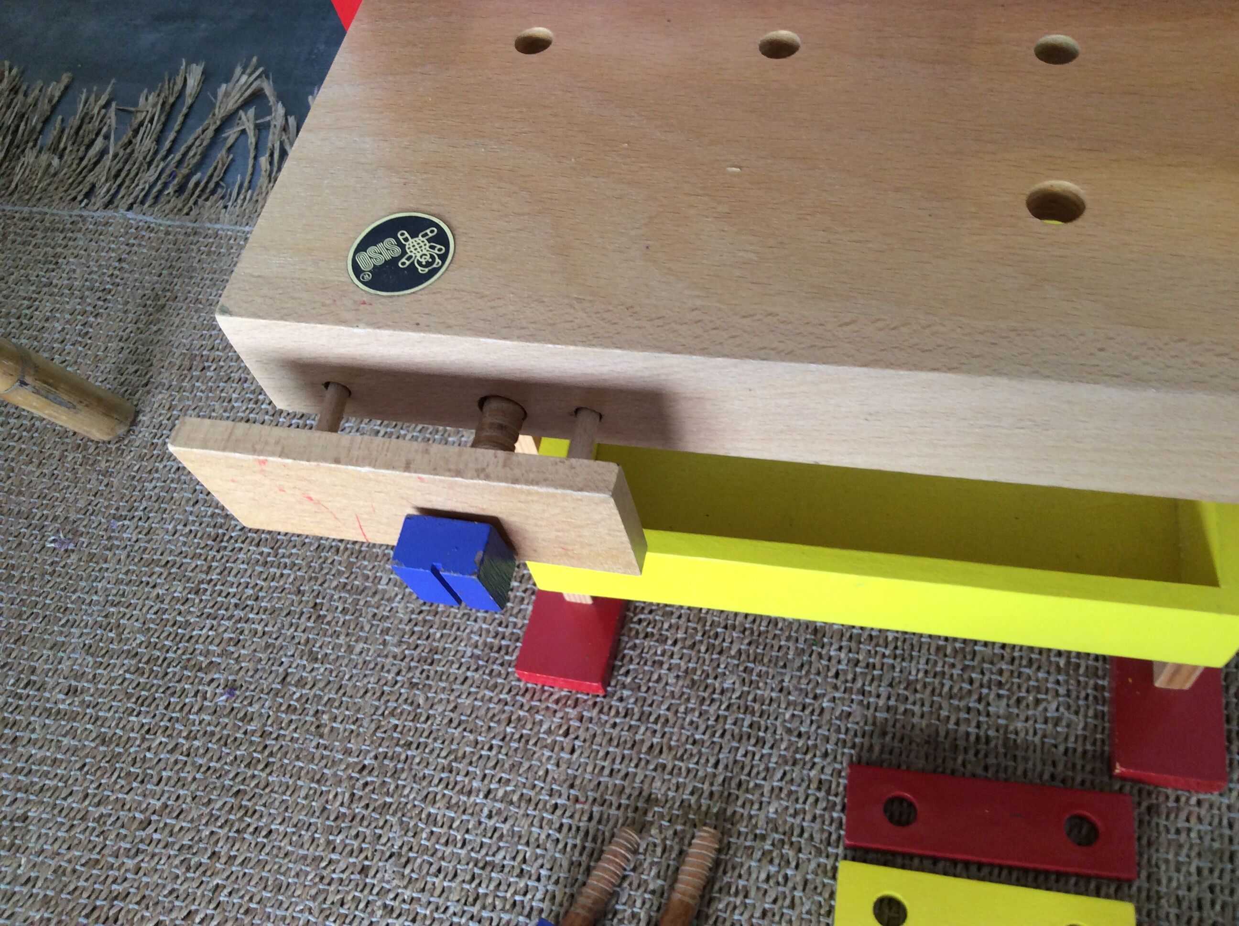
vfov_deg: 44.1
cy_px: 463
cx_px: 620
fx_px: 1144
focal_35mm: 32
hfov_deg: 56.9
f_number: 2.4
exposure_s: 1/25
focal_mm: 3.3
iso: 50
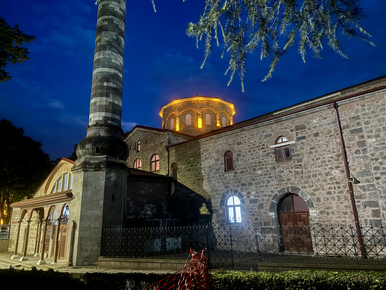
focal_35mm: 24
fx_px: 268
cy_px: 145
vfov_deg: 56.8
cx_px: 193
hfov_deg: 71.6
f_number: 1.78
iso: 1000
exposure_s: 1/13
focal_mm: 6.76
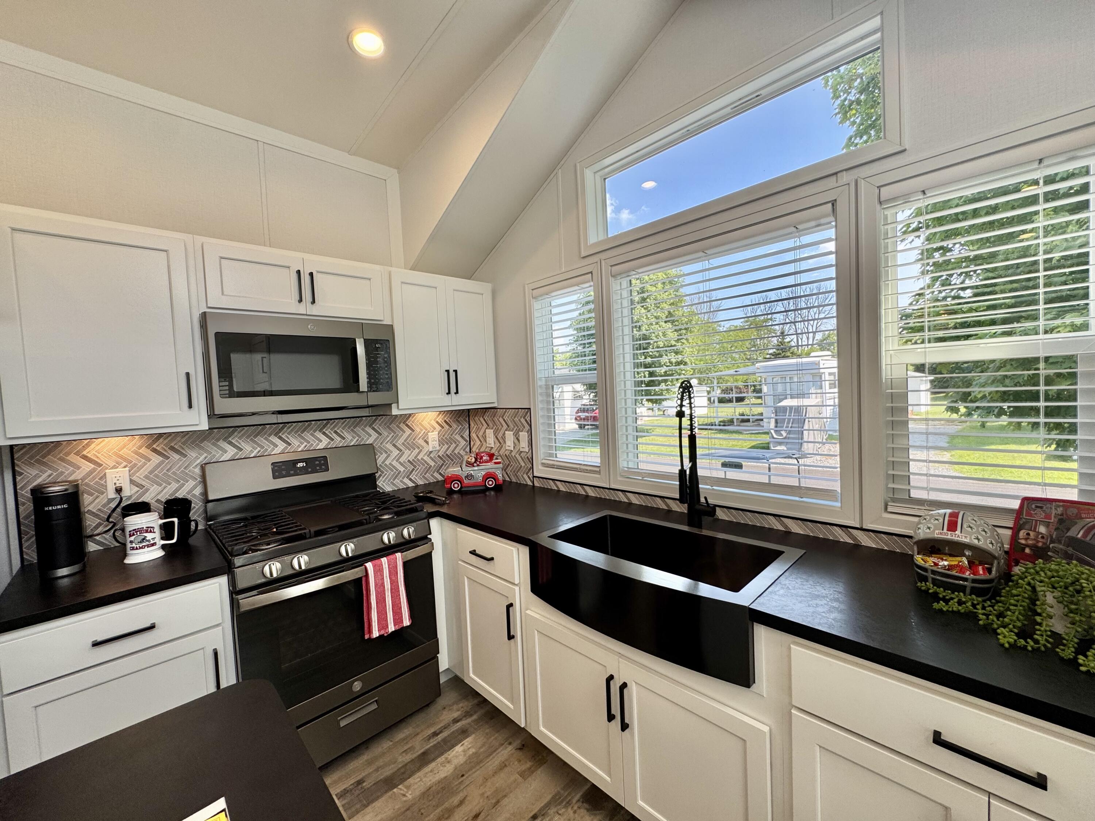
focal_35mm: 14
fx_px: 443
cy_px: 410
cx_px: 548
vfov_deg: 85.7
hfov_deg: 102.1
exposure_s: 1/176
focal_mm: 2.22
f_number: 2.2
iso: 40
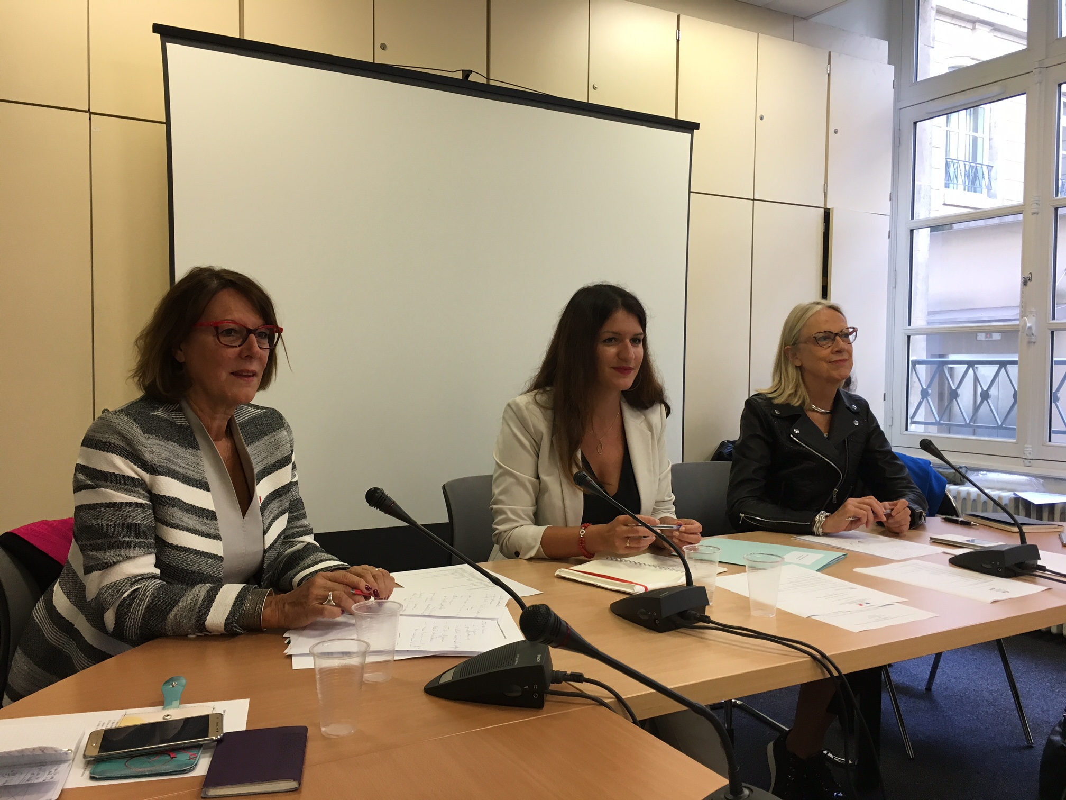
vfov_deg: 48.2
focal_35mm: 29
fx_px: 893
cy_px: 400
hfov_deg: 61.7
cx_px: 533
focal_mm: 4.15
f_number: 2.2
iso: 50
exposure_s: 1/33
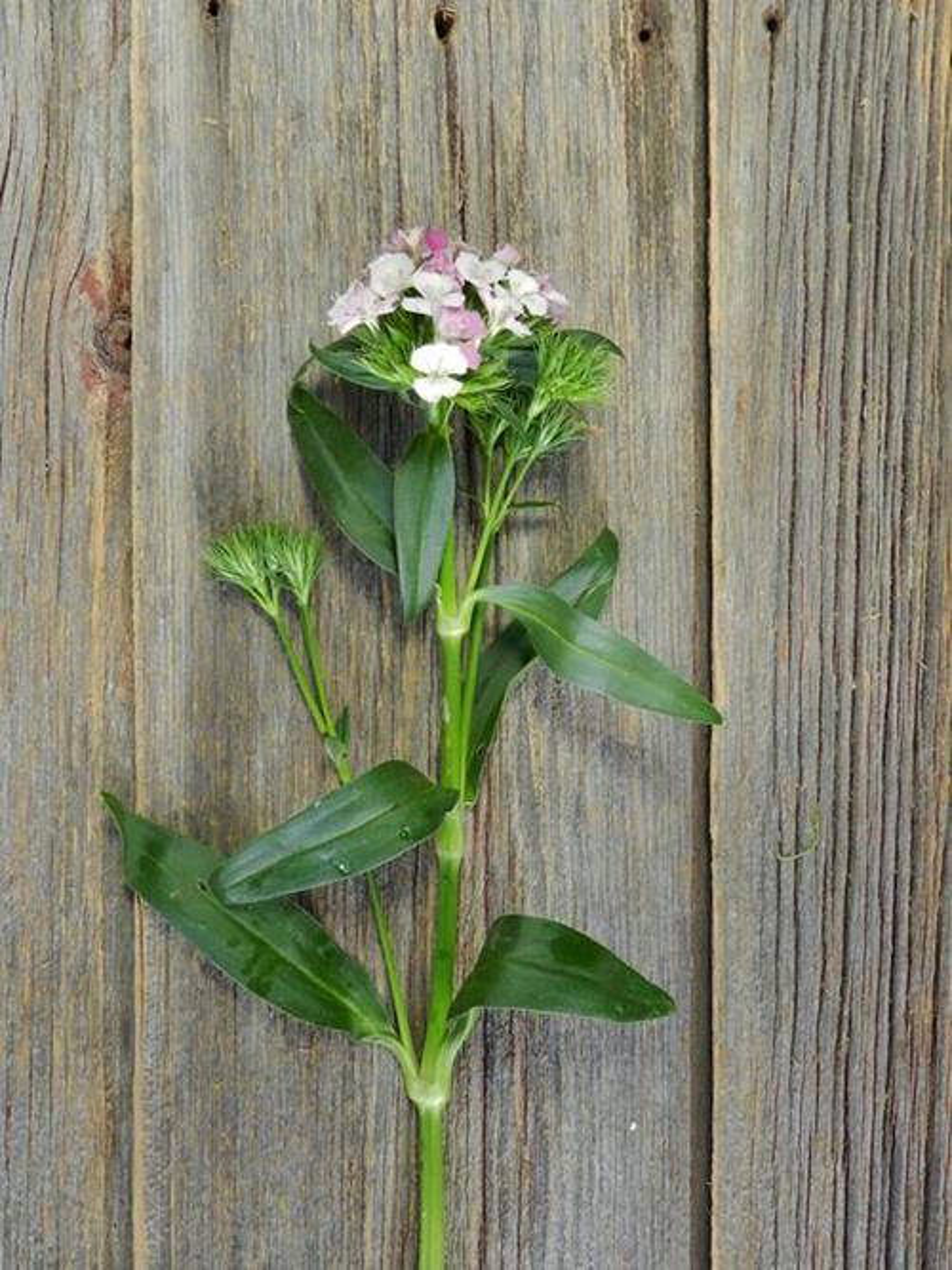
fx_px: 1394
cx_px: 476
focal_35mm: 38
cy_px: 635
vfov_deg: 49.0
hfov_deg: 37.7
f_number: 4
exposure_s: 1/13
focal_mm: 6.7
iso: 400
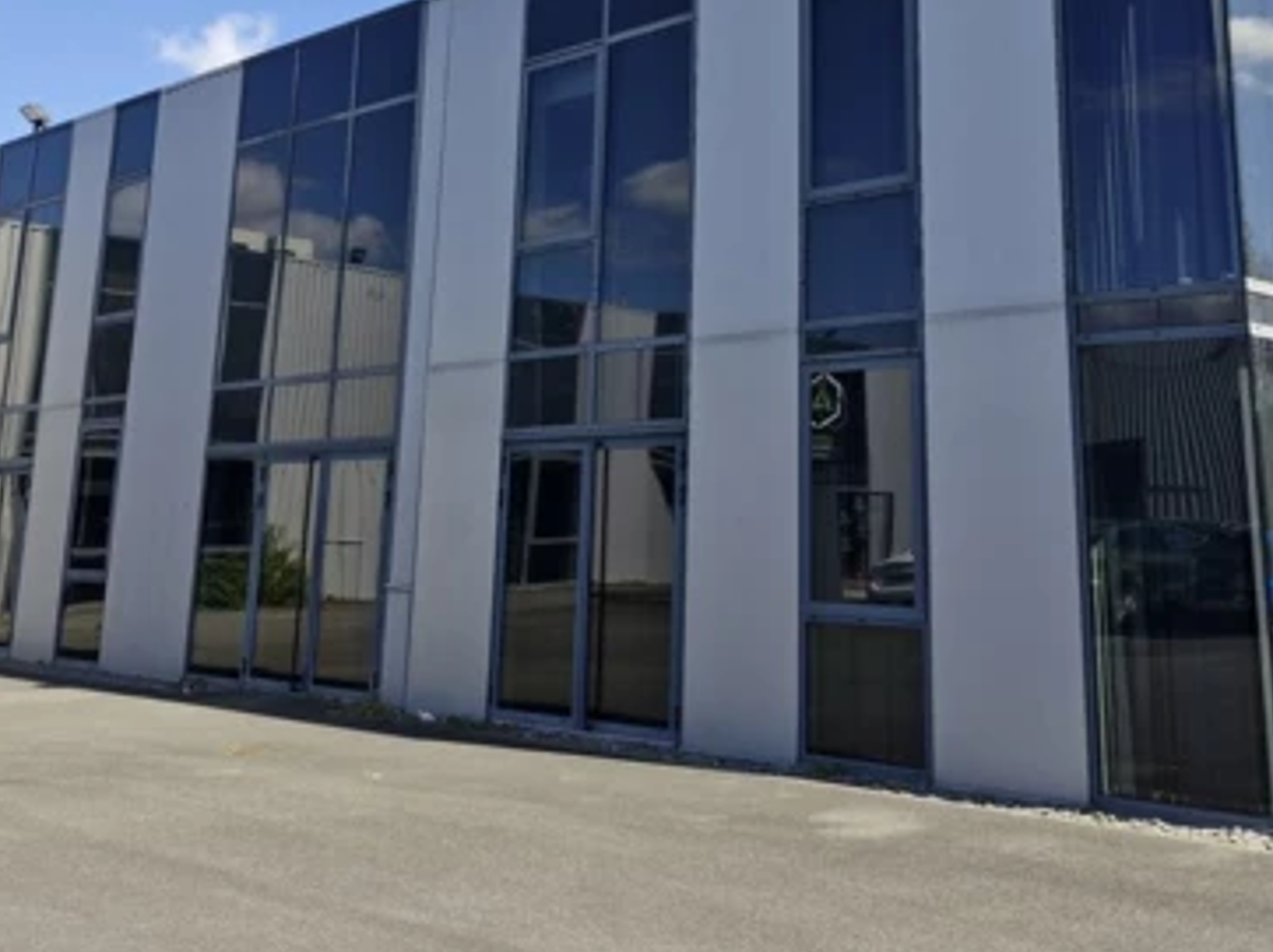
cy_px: 179
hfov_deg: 46.5
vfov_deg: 34.7
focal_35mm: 40
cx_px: 779
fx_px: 1470
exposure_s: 1/8547
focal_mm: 5.54
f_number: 1.8
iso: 50
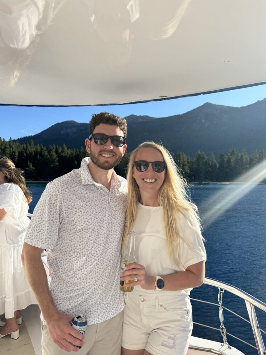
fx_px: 256
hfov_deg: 54.9
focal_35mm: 25
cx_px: 137
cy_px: 179
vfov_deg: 69.4
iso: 80
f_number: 1.78
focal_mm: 6.76
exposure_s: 1/3597
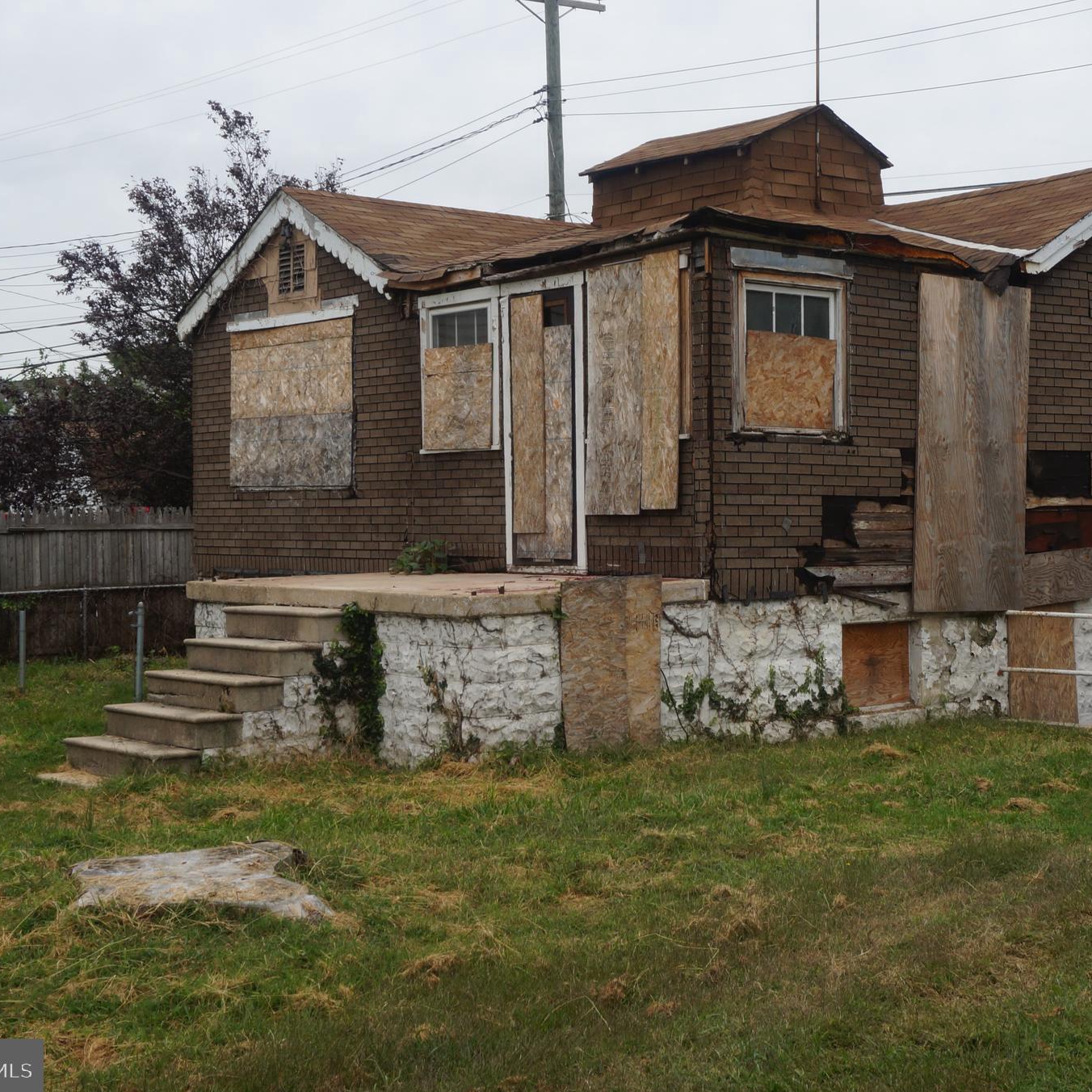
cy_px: 548
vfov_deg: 31.6
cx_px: 692
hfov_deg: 31.5
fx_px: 1927
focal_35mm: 54
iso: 200
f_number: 16
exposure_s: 1/80
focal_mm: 28
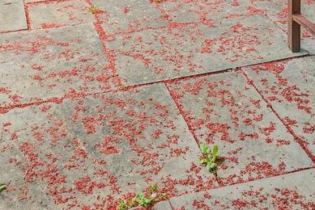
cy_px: -251
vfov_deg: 14.6
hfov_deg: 28.3
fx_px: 622
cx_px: 202
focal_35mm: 71
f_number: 10
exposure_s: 1/100
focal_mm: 16
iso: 640
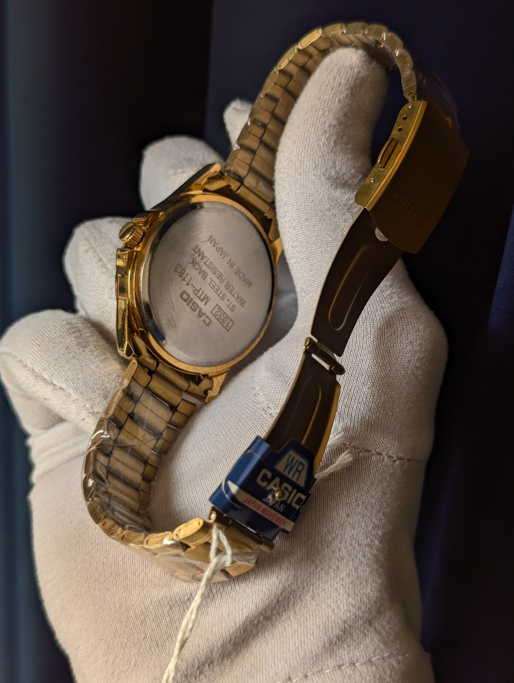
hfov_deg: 30.3
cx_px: 257
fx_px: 948
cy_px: 342
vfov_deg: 39.6
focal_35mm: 48
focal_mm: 6.81
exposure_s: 1/223
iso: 69
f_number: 1.85
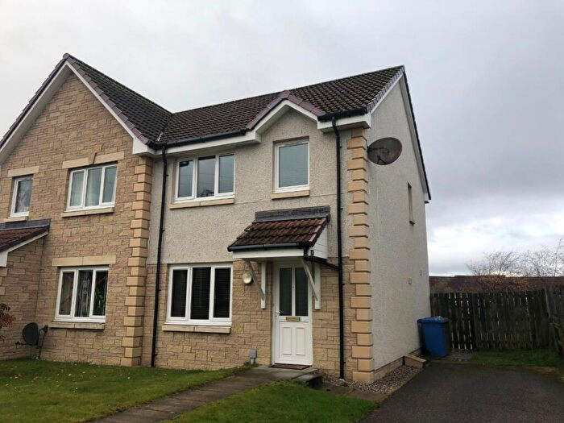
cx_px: 282
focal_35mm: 28
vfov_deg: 49.7
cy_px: 212
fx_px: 456
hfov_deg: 63.4
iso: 20
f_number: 1.8
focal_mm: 4
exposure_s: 1/320
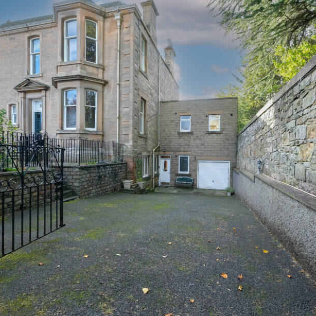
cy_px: 158
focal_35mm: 17
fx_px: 176
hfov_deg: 83.9
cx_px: 166
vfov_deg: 84.0
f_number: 5.6
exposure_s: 1/45
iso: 200
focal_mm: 8
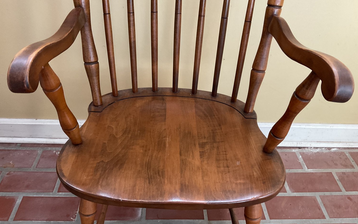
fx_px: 303
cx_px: 179
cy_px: 116
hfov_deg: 61.2
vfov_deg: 40.6
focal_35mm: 31
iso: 250
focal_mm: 3
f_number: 1.8
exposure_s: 1/40
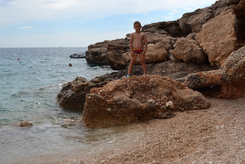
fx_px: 293
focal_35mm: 43
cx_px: 156
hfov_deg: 45.0
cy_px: 54
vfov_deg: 31.0
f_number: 10
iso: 100
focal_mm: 18
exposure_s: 1/200
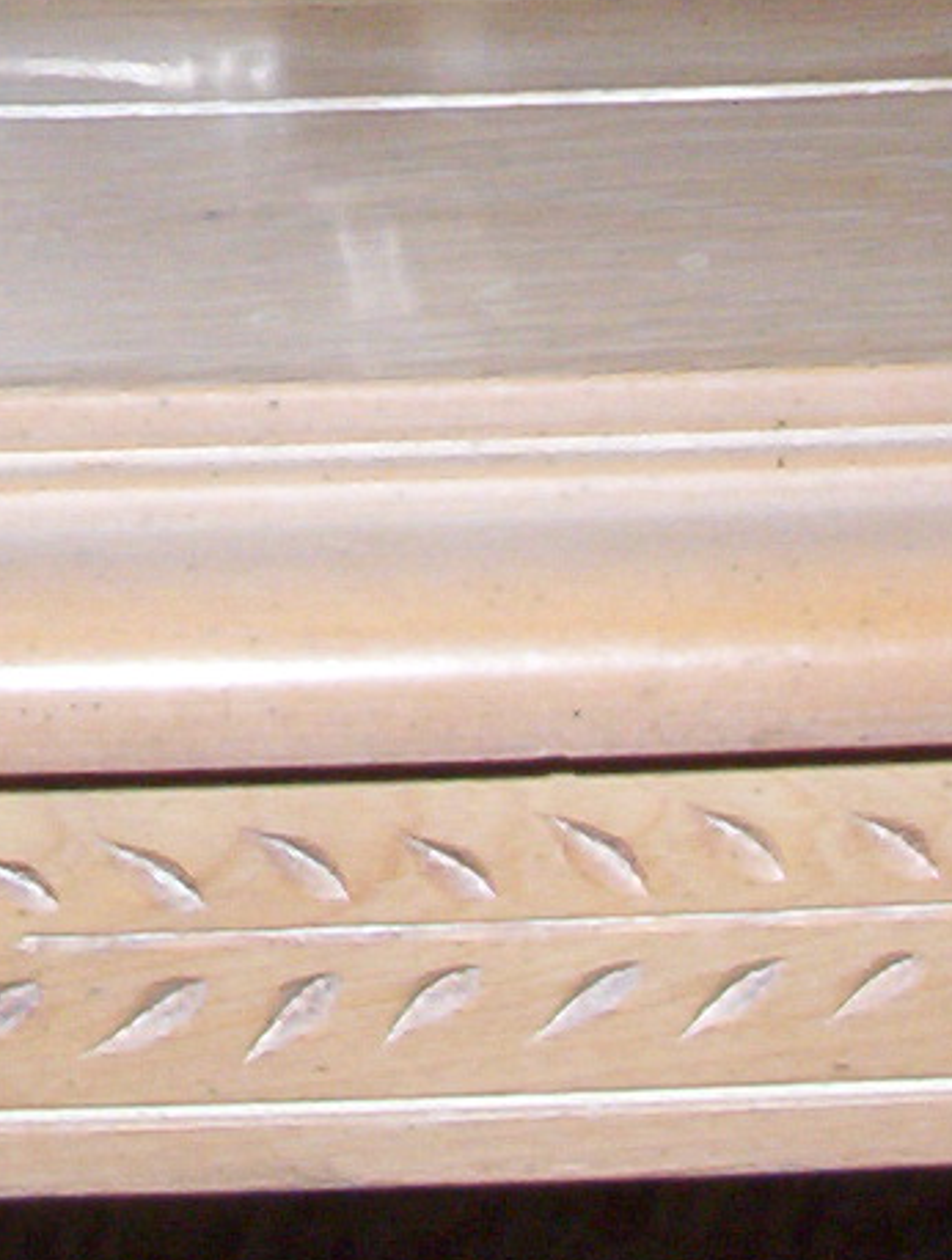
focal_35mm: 139
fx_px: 5073
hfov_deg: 10.7
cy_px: -880
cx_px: 374
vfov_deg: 13.0
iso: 140
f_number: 4.5
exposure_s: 1/30
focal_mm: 6
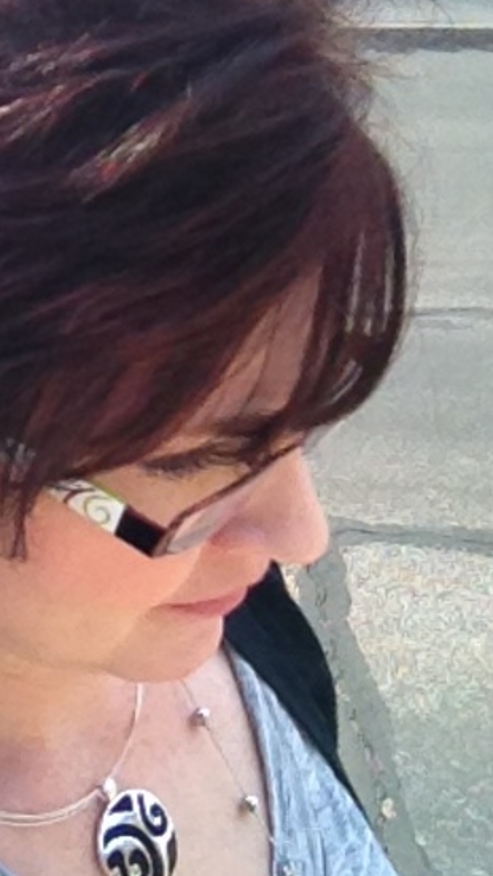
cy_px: 311
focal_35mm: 59
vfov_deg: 35.2
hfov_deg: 19.9
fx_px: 1371
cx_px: 27
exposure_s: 1/796
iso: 125
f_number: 2.4
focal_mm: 1.85
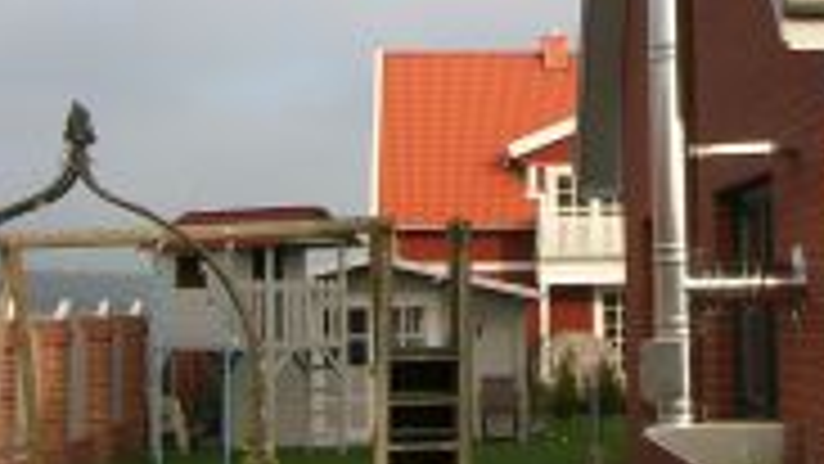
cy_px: -59
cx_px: 675
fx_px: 1770
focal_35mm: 81
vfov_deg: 14.5
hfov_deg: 25.7
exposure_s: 1/236
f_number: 4.9
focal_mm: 5.7
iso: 50
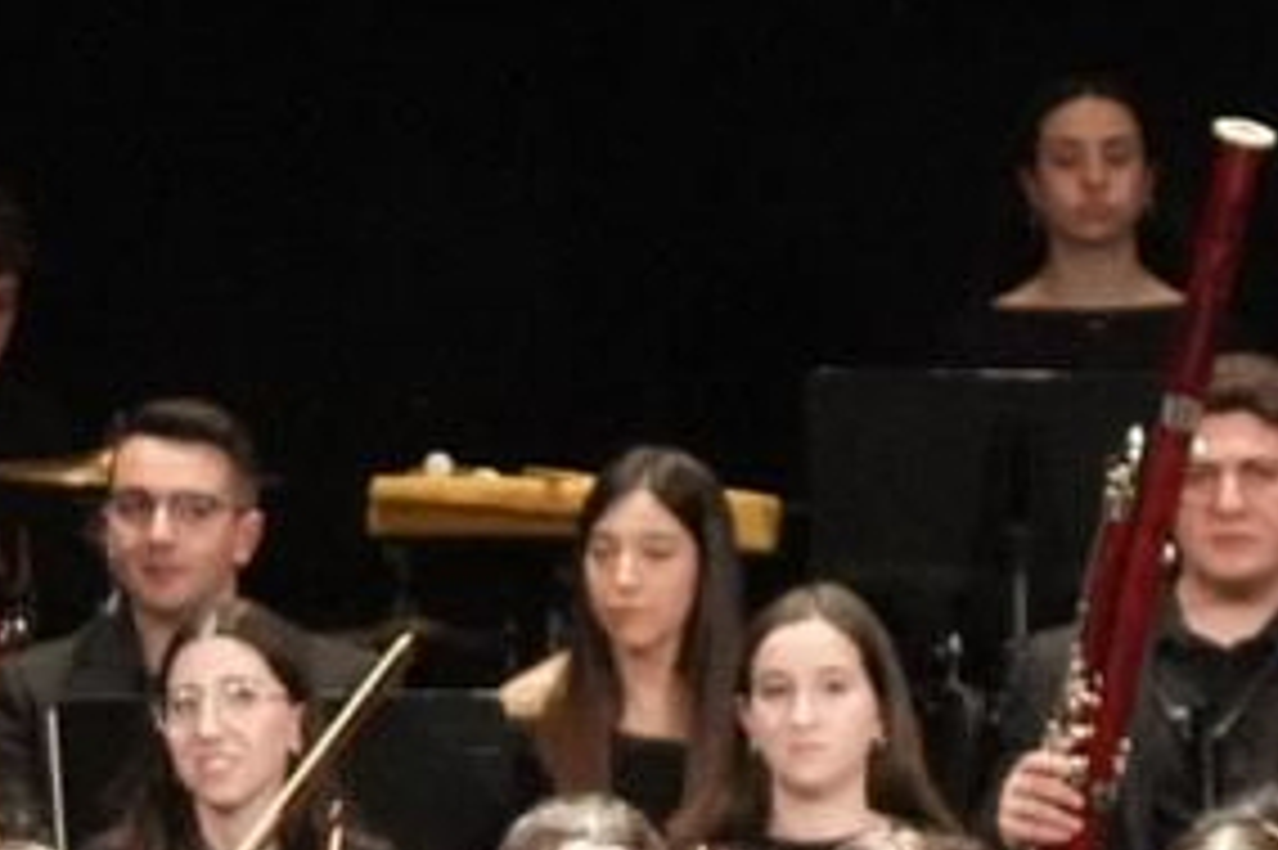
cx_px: 1462
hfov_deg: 3.4
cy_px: 151
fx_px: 21819
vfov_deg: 2.2
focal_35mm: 615
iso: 6400
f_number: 4
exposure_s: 1/320
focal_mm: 109
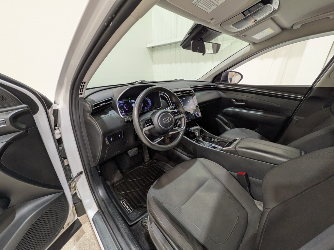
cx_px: 167
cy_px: 125
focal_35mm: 14
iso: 66
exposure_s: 1/25
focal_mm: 1.83
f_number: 2.2
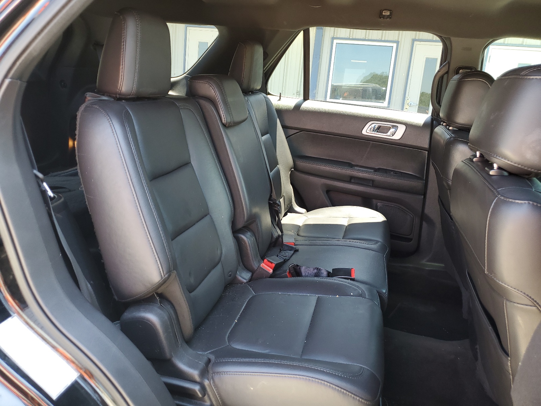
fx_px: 406
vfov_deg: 53.1
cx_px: 270
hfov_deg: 67.3
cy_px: 203
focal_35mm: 26
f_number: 1.5
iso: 51
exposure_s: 1/50
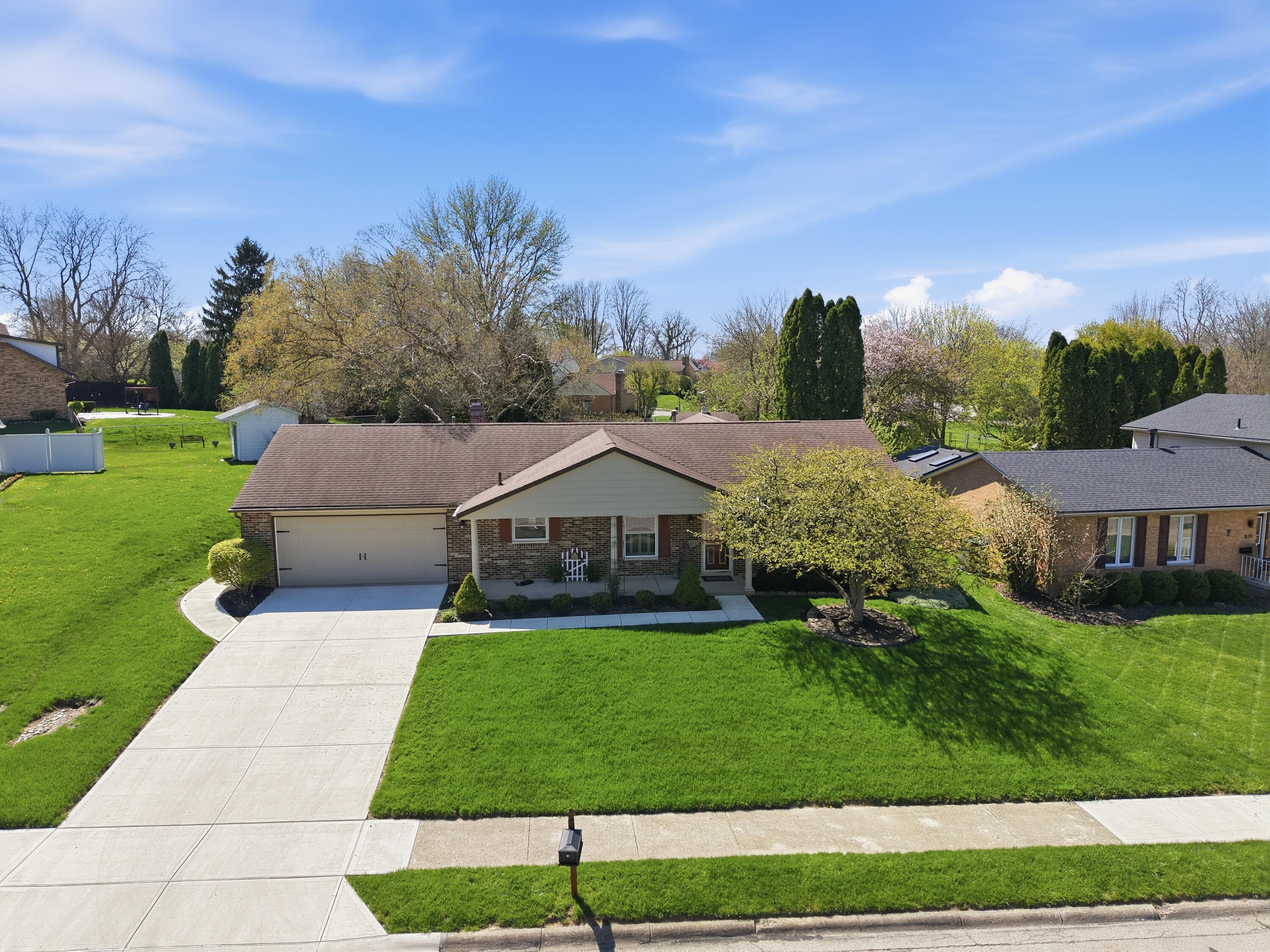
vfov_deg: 56.8
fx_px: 881
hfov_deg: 71.6
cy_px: 476
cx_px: 635
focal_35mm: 24
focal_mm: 8.7
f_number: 1.8
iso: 150
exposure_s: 1/3200
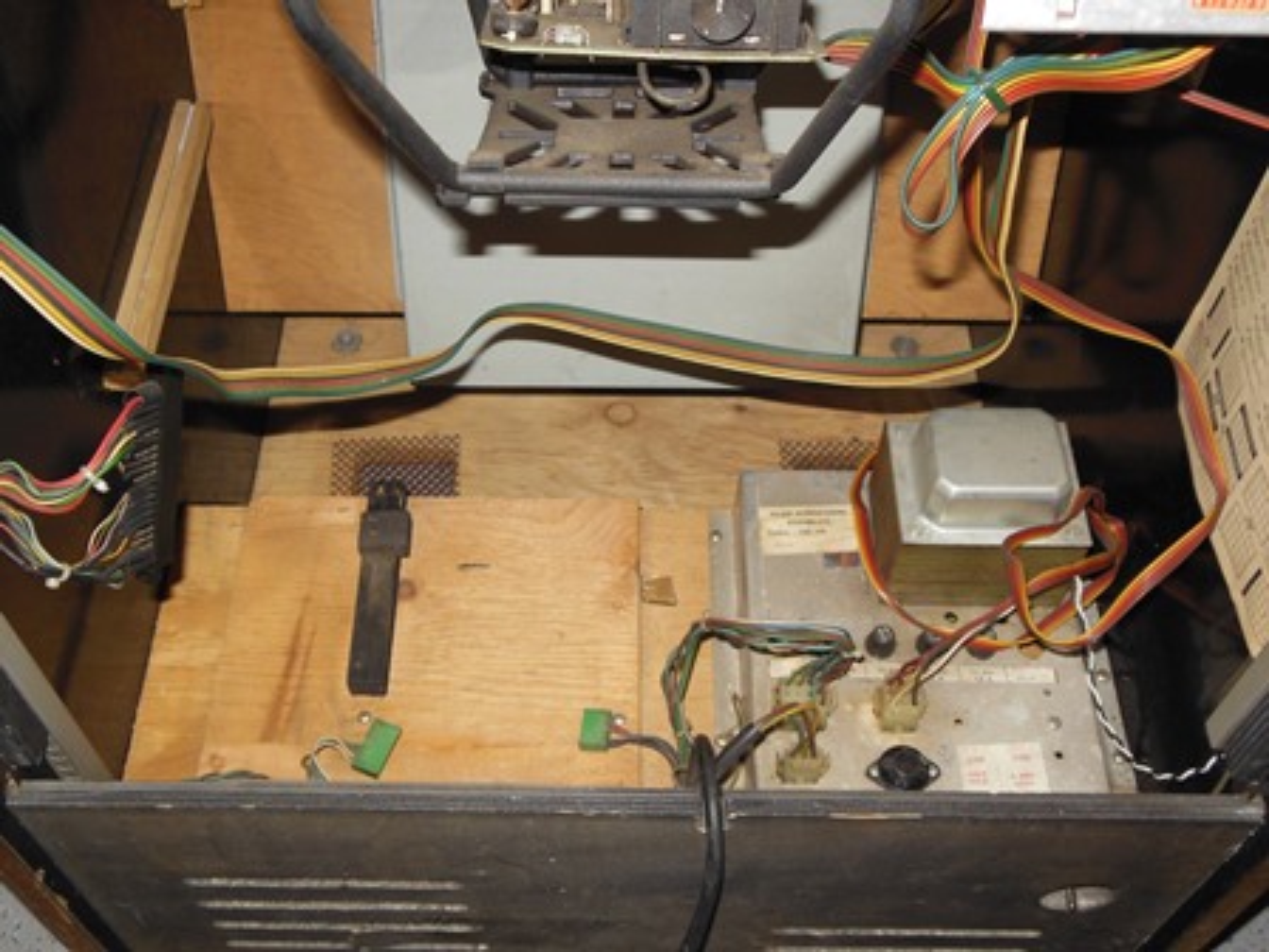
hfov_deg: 49.0
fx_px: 1393
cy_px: 476
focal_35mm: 38
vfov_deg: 37.7
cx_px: 634
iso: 200
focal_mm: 6.8
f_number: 3.6
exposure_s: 1/30
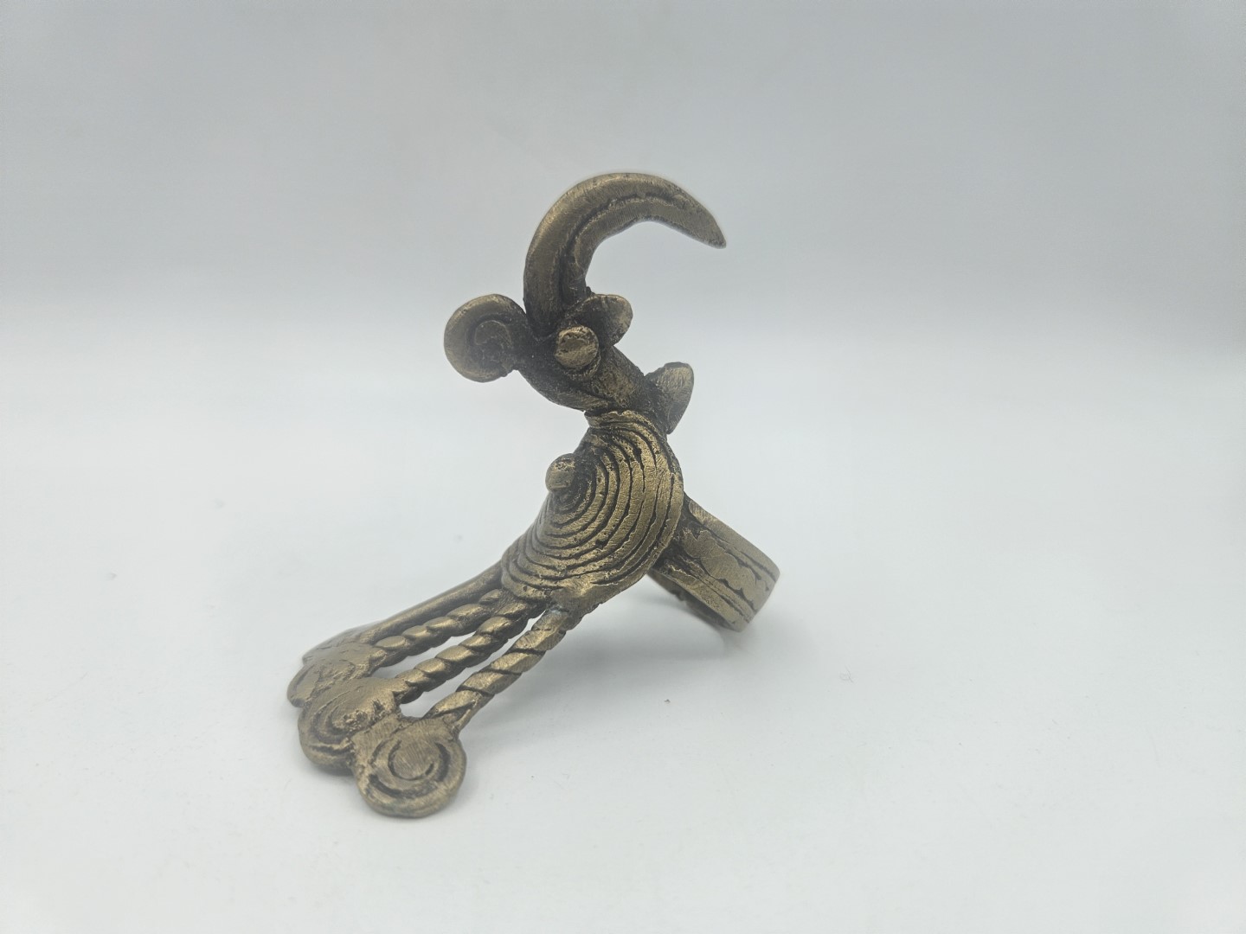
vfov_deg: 58.9
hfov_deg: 73.9
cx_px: 623
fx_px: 828
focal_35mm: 23
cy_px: 467
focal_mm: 5.4
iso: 25
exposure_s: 1/864
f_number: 1.8
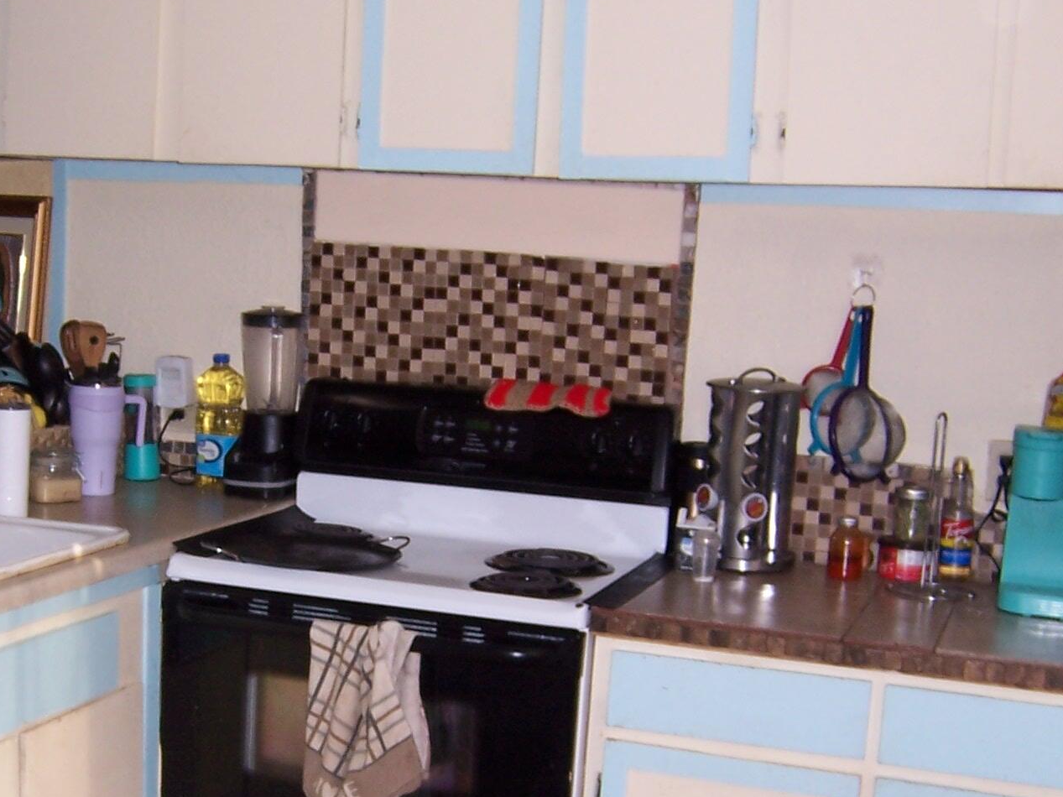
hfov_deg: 31.7
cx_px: 290
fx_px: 1842
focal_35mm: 60
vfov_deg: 24.2
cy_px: 564
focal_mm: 5.5
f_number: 2.8
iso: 80
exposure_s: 1/60
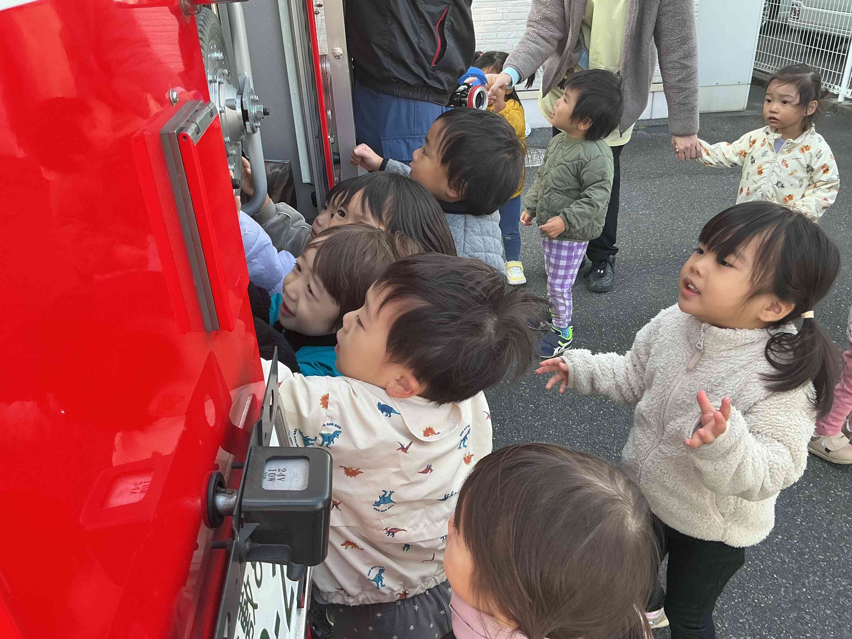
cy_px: 320
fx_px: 714
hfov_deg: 61.7
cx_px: 426
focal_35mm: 29
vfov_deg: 48.2
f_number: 1.8
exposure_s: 1/120
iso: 25
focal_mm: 3
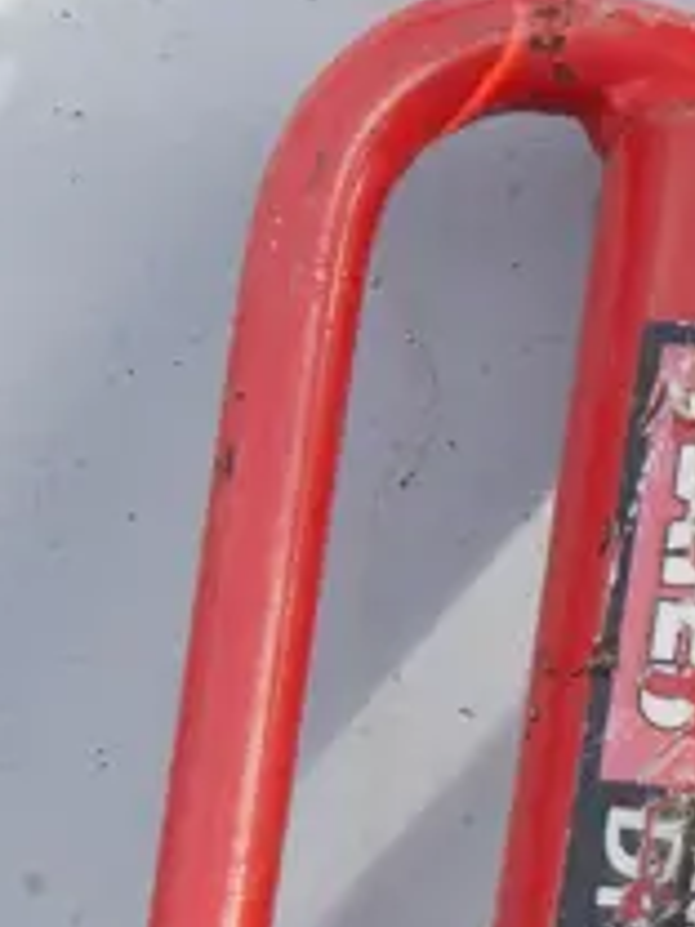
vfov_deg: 11.7
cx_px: 568
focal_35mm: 148
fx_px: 3962
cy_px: 1988
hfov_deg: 10.0
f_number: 5
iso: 200
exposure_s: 1/200
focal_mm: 15
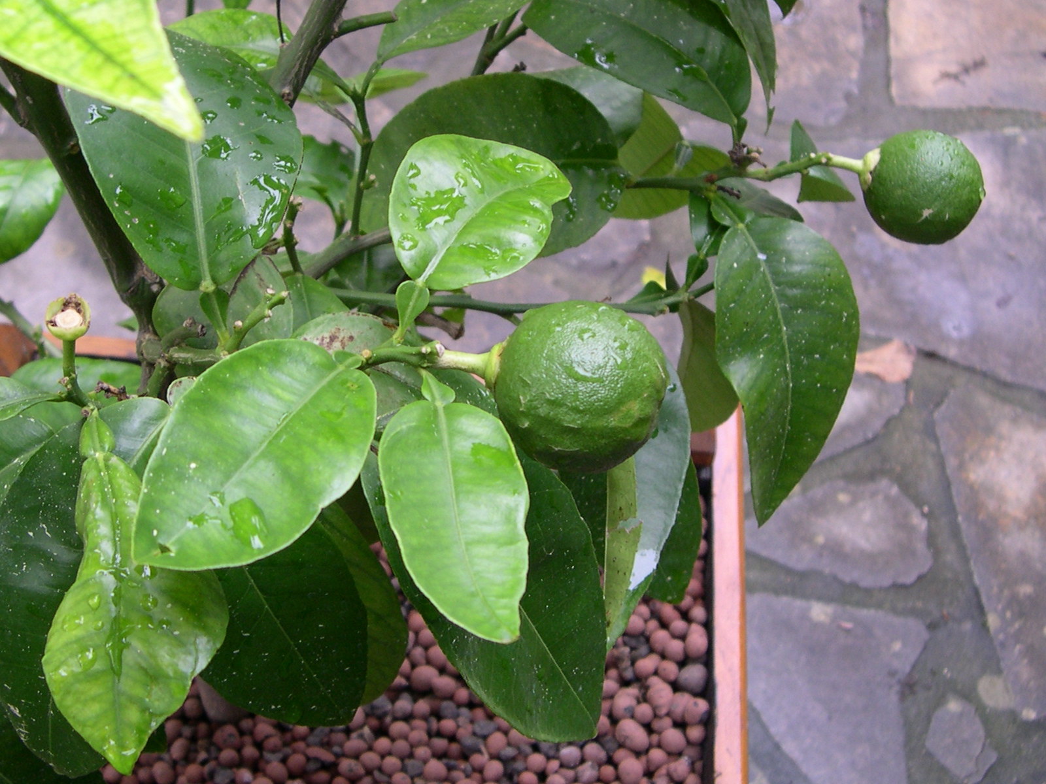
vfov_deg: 37.7
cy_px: 392
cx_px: 523
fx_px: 1148
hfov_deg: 49.0
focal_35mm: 38
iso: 100
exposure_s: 1/57
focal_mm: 8
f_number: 2.8
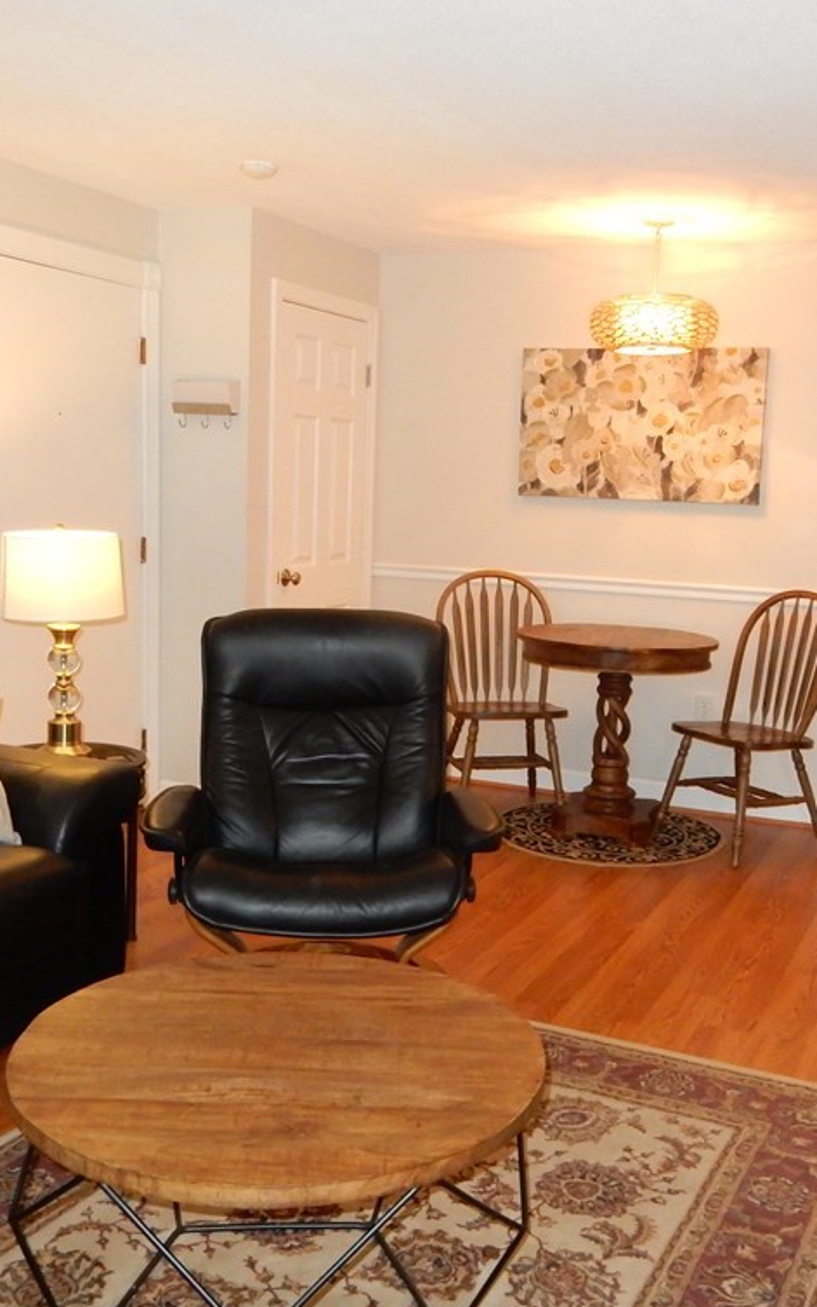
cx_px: 496
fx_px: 1283
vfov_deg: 54.0
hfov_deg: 35.2
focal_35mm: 36
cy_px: 647
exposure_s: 1/60
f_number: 3.7
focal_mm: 4.5
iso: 800
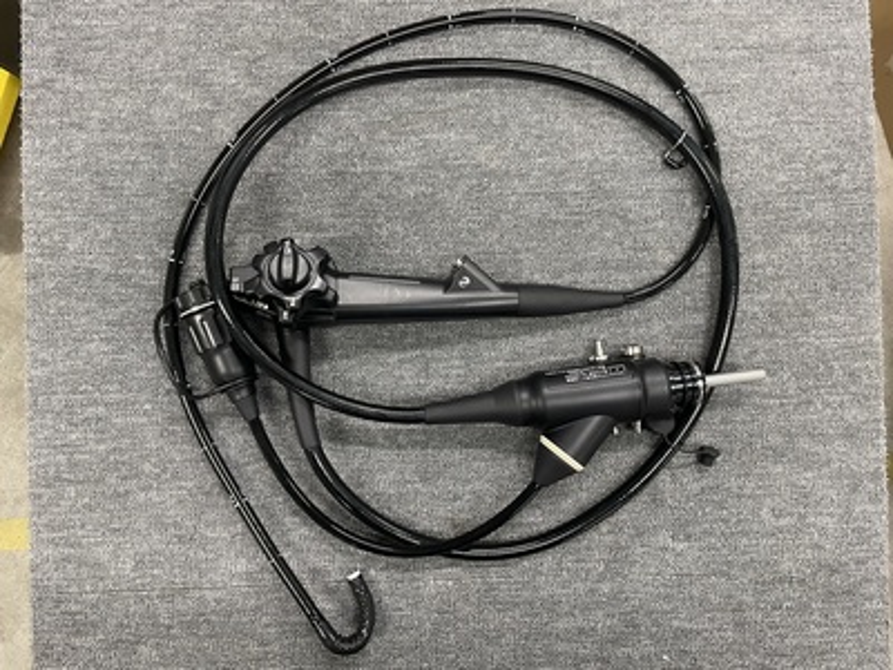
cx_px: 446
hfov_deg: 67.3
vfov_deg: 53.1
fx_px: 671
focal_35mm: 26
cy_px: 335
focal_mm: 4.2
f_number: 1.6
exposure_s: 1/60
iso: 200
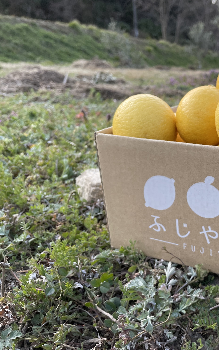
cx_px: 229
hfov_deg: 31.3
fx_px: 353
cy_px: 176
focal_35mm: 37
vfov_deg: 52.7
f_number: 1.6
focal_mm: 4.2
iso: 32
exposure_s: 1/824
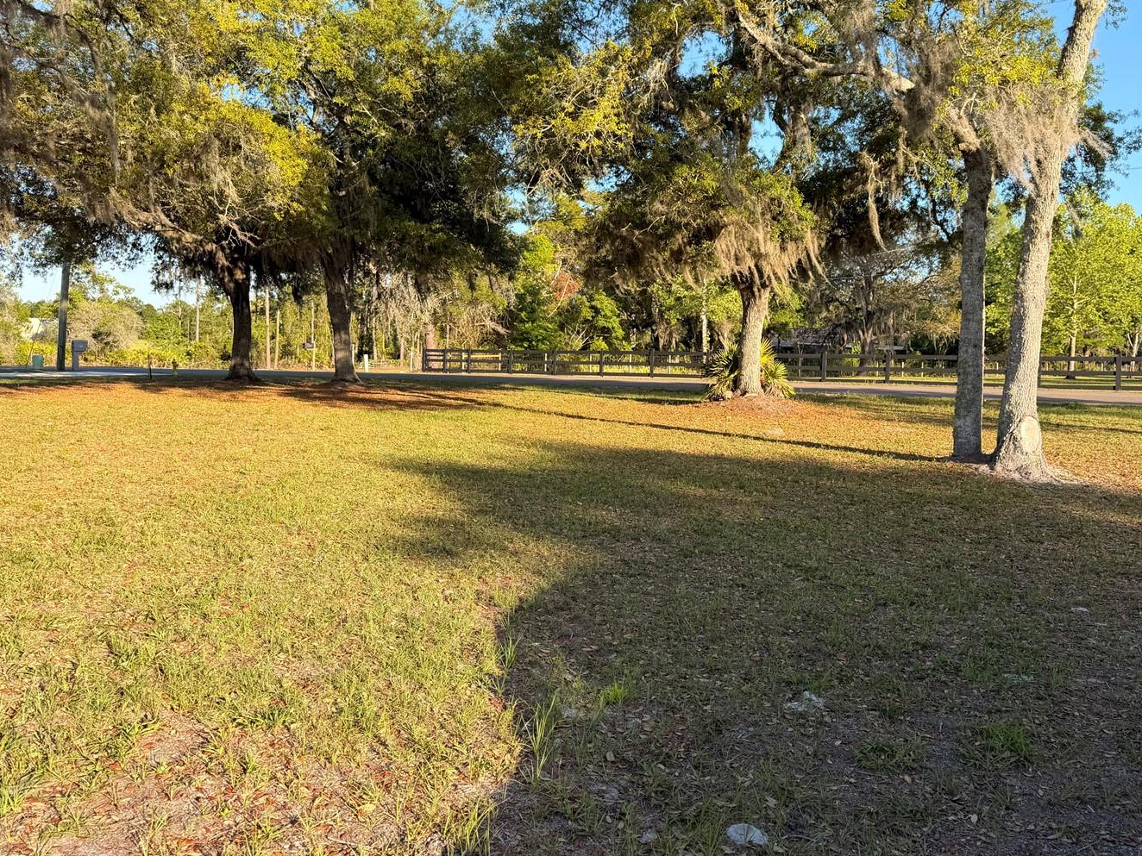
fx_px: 957
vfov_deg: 48.1
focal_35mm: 29
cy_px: 372
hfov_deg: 61.5
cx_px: 640
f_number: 1.78
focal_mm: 6.76
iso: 80
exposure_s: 1/1522
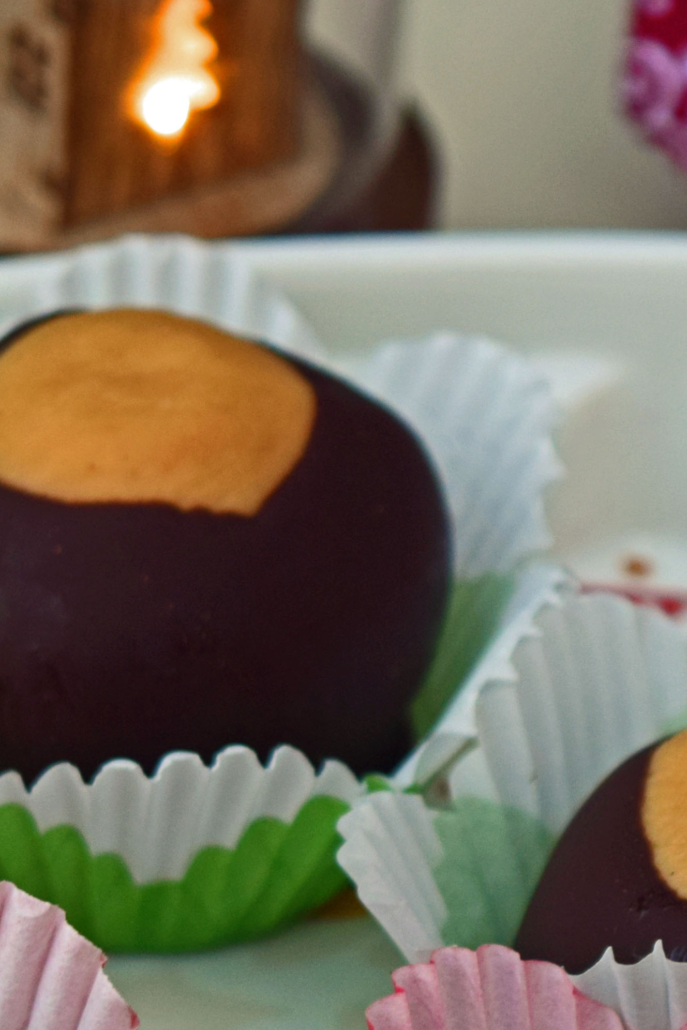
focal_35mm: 249
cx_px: 78
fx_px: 7113
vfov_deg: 8.3
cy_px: 857
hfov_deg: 5.5
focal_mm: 55
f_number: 5.6
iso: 400
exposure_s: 1/80
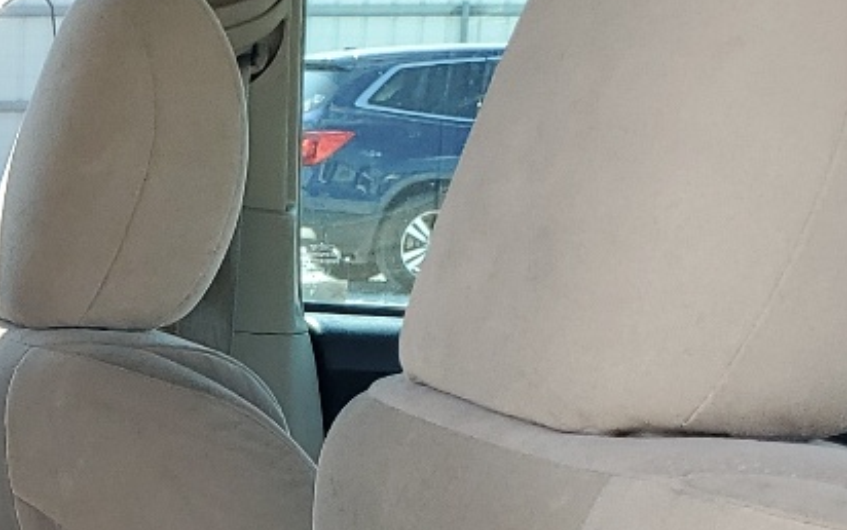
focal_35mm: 107
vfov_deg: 11.7
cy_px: 805
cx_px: -368
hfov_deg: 17.7
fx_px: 2471
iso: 50
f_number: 1.5
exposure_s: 1/312
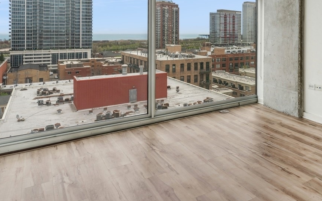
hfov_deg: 58.1
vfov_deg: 39.8
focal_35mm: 30
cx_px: 258
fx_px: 263
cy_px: 36
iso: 320
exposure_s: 1/200
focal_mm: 16
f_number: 8
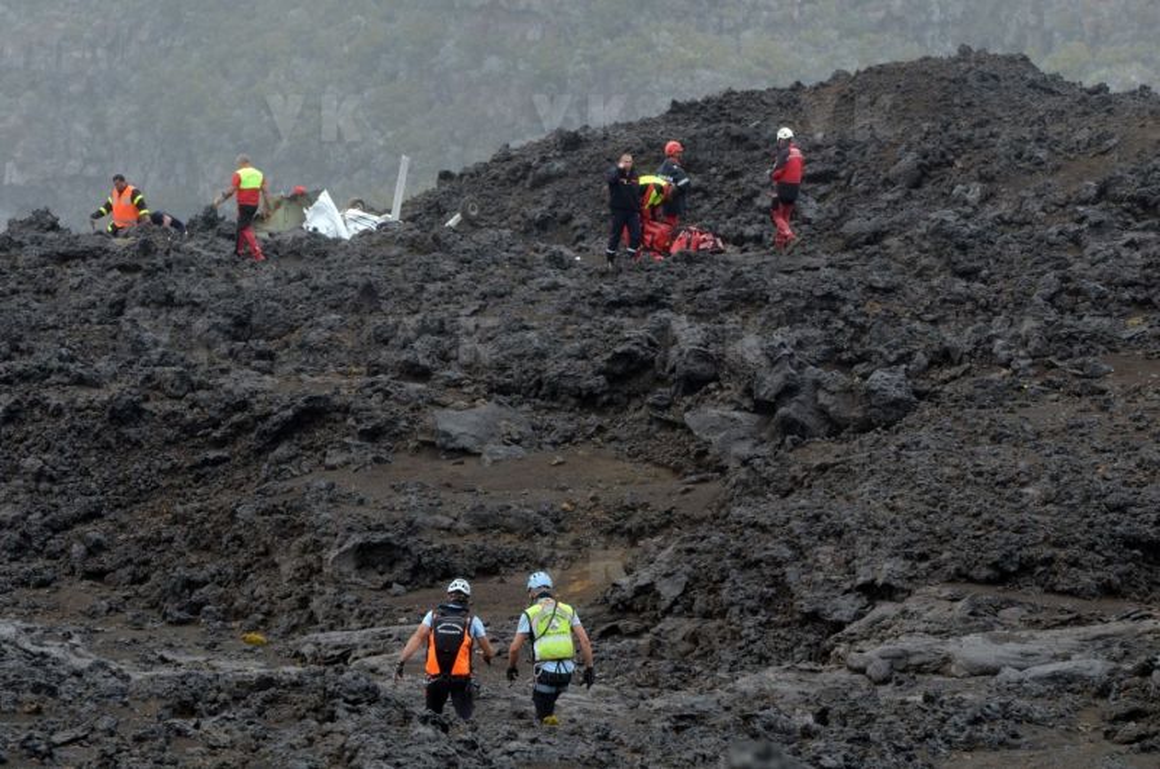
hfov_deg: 6.9
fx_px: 9647
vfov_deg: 4.6
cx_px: 580
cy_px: 384
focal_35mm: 300
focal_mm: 200
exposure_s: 1/640
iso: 250
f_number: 8
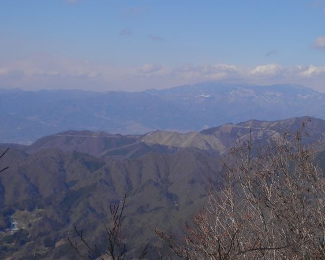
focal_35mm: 68
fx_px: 654
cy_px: 103
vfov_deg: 22.4
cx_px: 229
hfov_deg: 27.7
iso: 80
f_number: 11.2
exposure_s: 1/160
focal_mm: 8.9
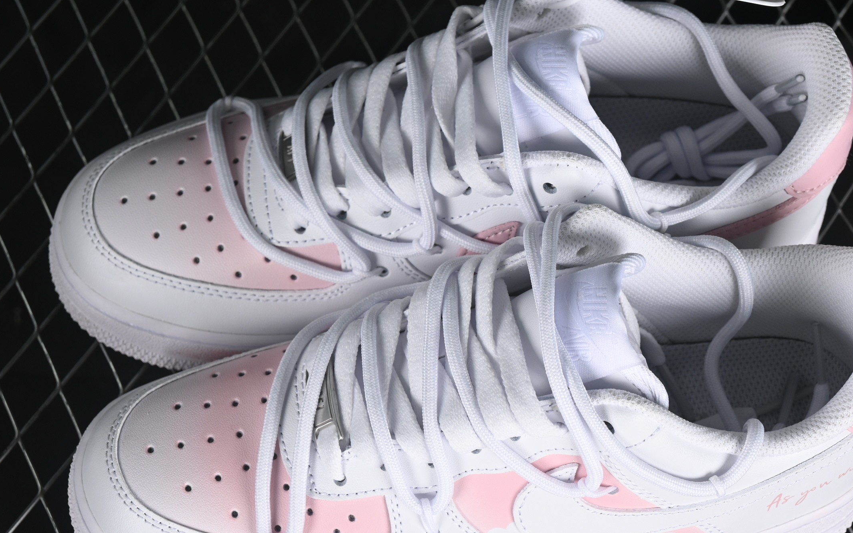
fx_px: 2325
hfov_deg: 20.8
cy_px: 318
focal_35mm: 100
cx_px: 471
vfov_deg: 13.1
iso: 160
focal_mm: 50
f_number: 7.1
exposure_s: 1/100
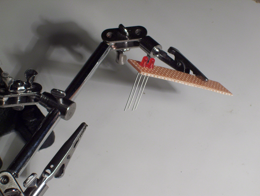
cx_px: 130
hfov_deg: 18.2
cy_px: 98
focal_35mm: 108
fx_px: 812
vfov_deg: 13.7
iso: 160
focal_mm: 18
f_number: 4.6
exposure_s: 1/20
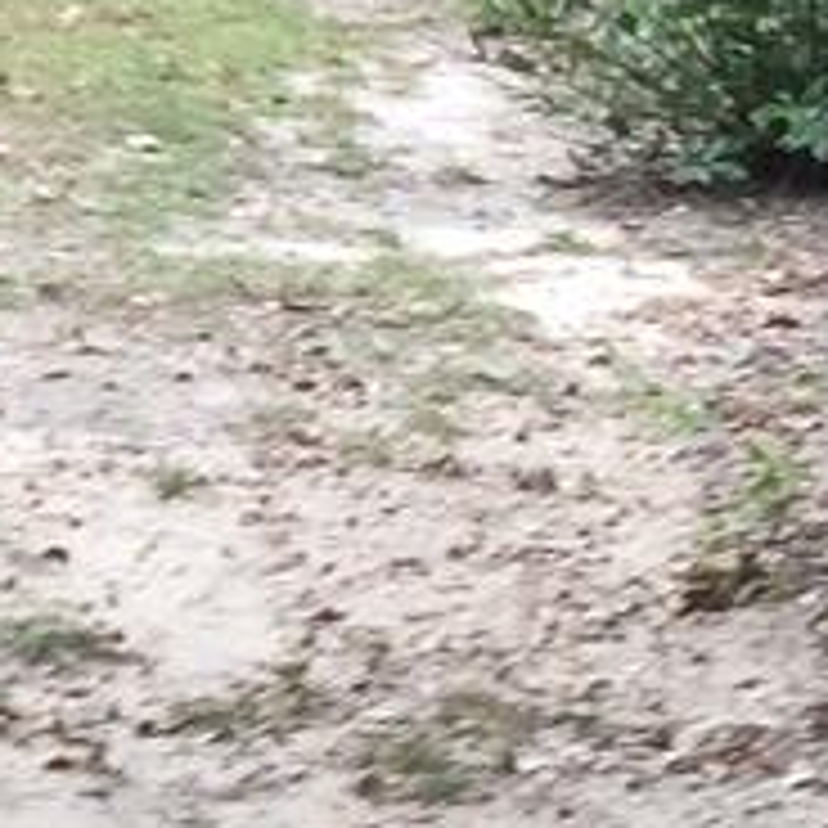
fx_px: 6143
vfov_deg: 7.6
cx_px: -1174
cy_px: -360
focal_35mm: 227
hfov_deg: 7.2
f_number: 2.2
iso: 32
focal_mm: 4.15
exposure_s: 1/120
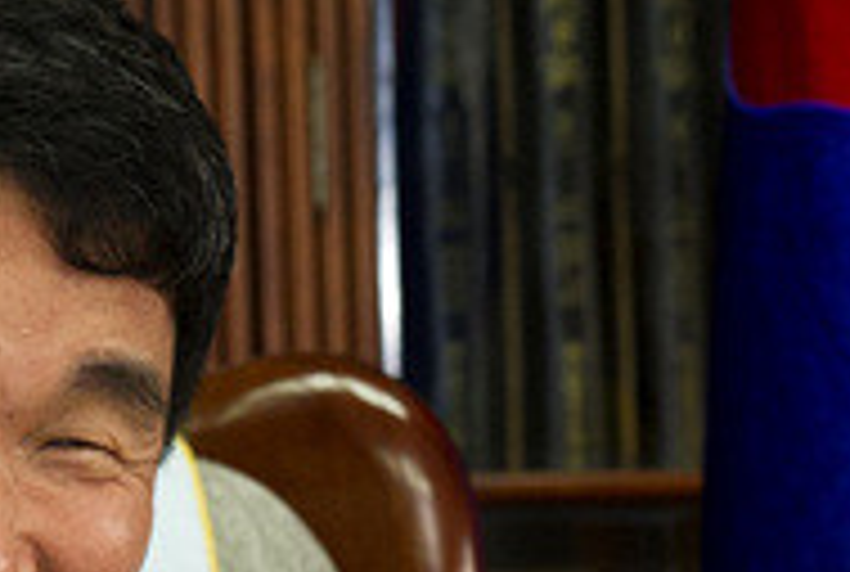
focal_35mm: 301
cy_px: 579
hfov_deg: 6.8
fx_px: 7124
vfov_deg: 4.6
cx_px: 328
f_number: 5.6
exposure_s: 1/250
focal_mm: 95
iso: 3200
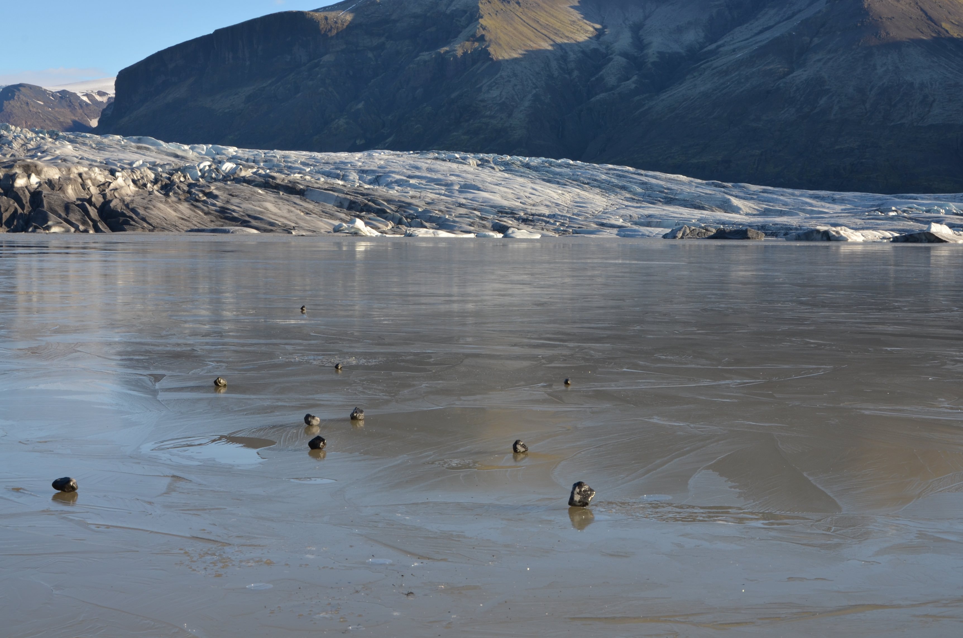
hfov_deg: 35.1
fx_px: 1522
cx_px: 482
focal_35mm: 57
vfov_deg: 23.7
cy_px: 319
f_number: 13
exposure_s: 1/125
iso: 160
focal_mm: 38
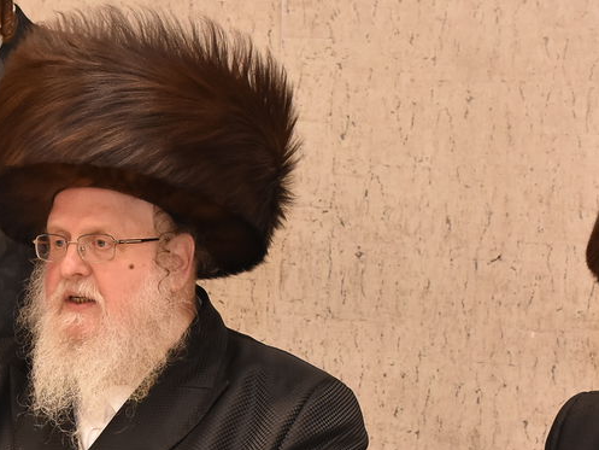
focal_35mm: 130
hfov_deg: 15.1
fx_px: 2250
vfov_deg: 11.4
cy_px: 351
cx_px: 174
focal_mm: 32
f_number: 5.6
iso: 1600
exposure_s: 1/125
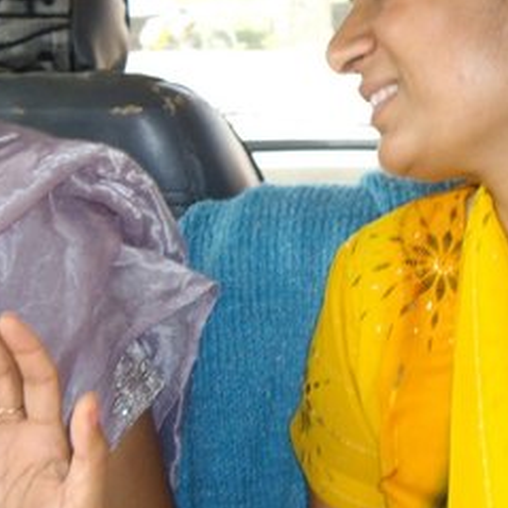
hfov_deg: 19.3
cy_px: 119
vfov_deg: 19.1
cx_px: 261
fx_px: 1494
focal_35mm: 90
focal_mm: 6.2
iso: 100
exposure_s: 1/160
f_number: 2.7
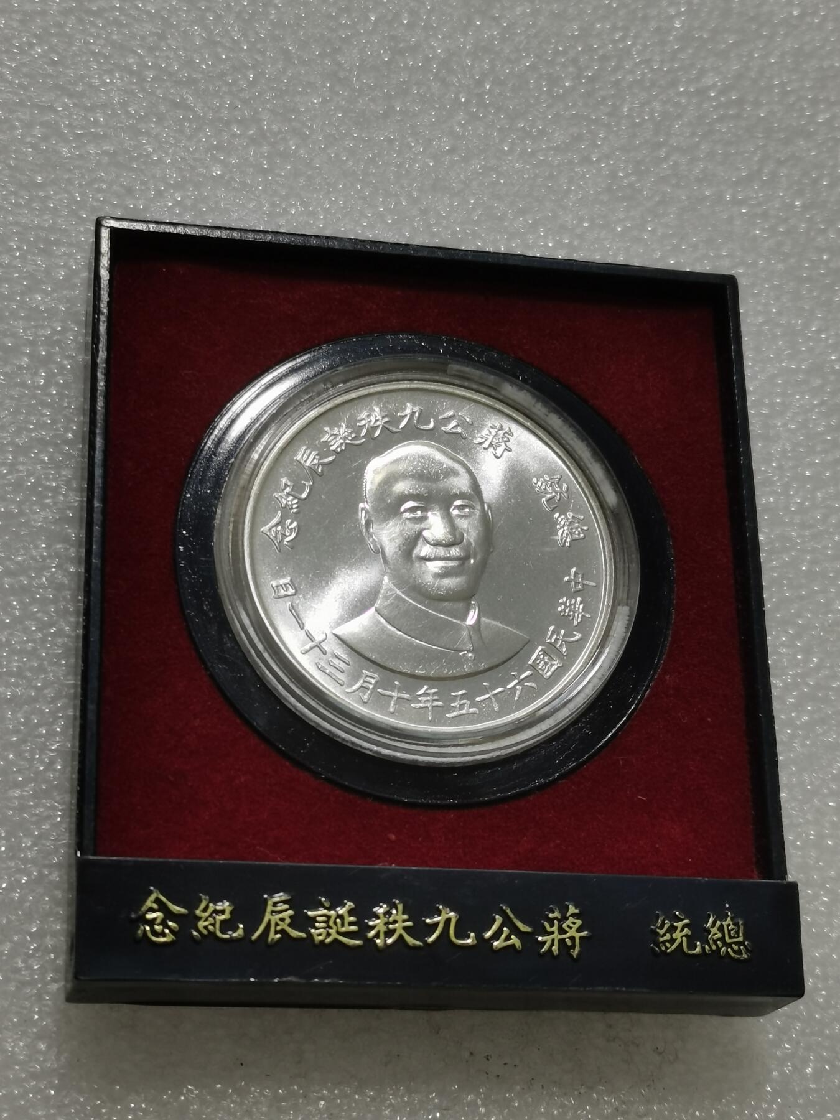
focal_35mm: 69
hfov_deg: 21.3
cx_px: 420
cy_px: 560
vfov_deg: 28.2
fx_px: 2232
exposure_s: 1/145
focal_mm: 5.58
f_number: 1.8
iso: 50
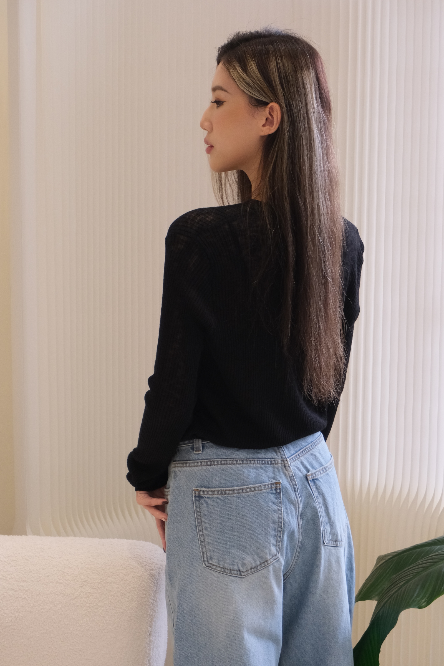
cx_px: 222
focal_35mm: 68
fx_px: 1258
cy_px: 333
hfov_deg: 20.0
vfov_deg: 29.7
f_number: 5.6
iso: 2500
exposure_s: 1/140
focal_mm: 45
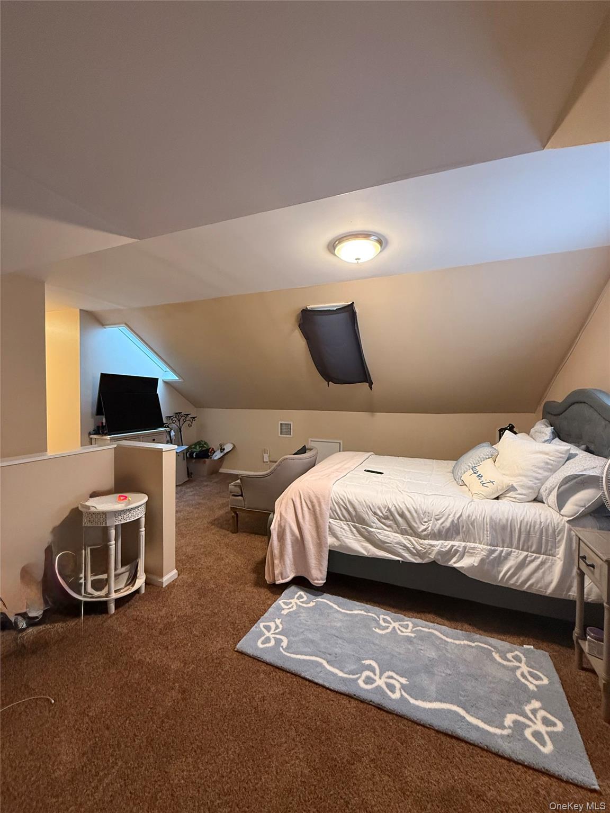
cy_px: 406
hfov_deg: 85.7
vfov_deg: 102.1
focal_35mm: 14
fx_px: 329
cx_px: 305
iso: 320
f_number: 2.2
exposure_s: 1/60
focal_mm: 2.22
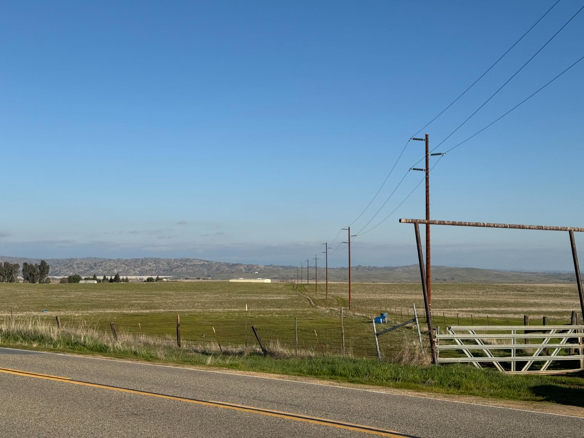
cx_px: 292
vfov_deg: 30.3
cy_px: 219
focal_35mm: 48
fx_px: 810
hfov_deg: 39.7
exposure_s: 1/5376
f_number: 1.78
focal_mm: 6.76
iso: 64
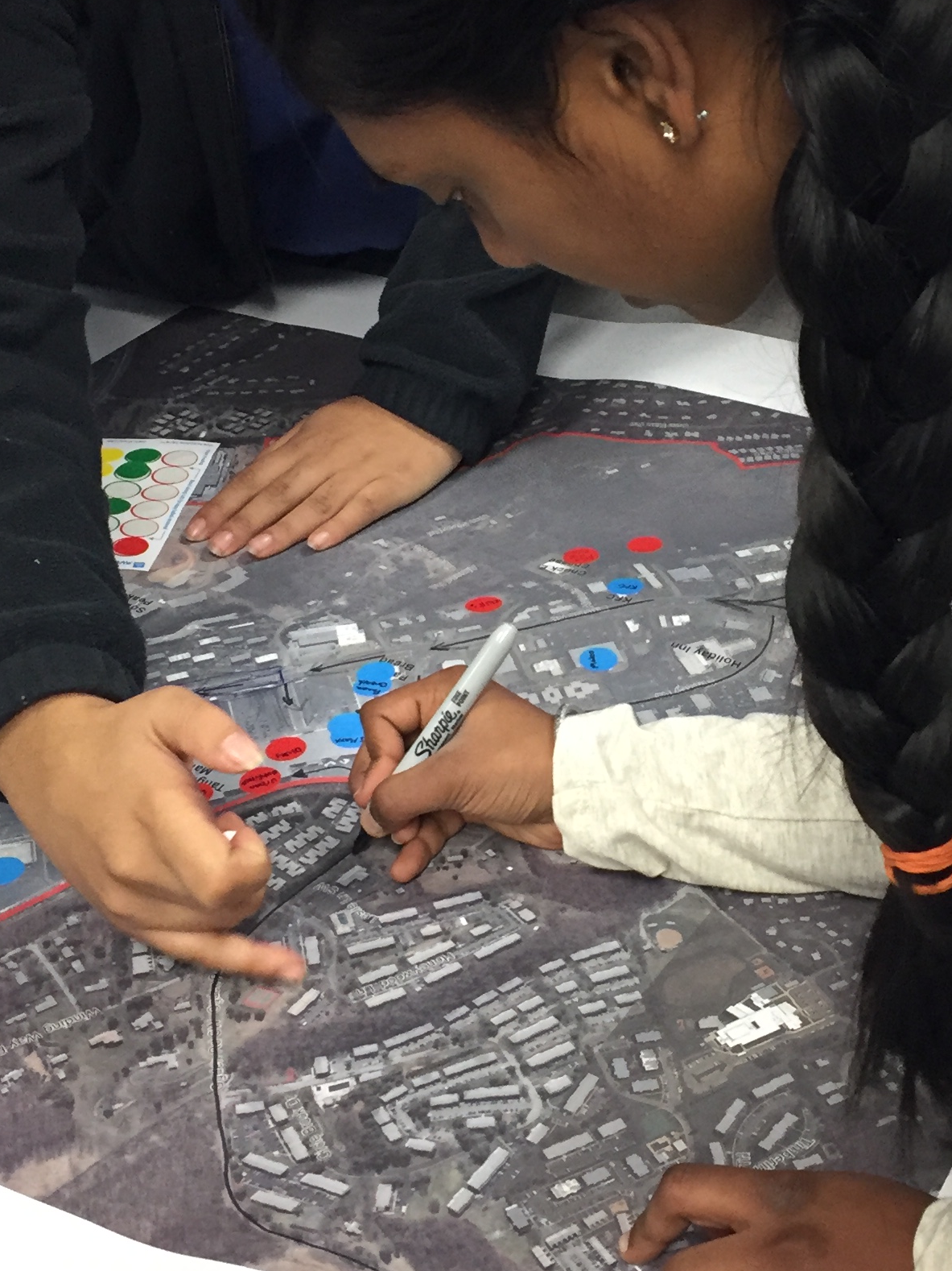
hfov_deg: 24.3
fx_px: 2201
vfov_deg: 32.1
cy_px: 516
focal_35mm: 60
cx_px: 602
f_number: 2.2
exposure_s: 1/30
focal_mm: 4.15
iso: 160
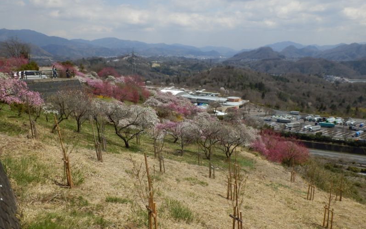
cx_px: 184
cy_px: 115
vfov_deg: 39.4
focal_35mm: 32
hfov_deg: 59.6
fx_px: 319
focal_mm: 5.3
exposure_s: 1/200
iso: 80
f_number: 8.8
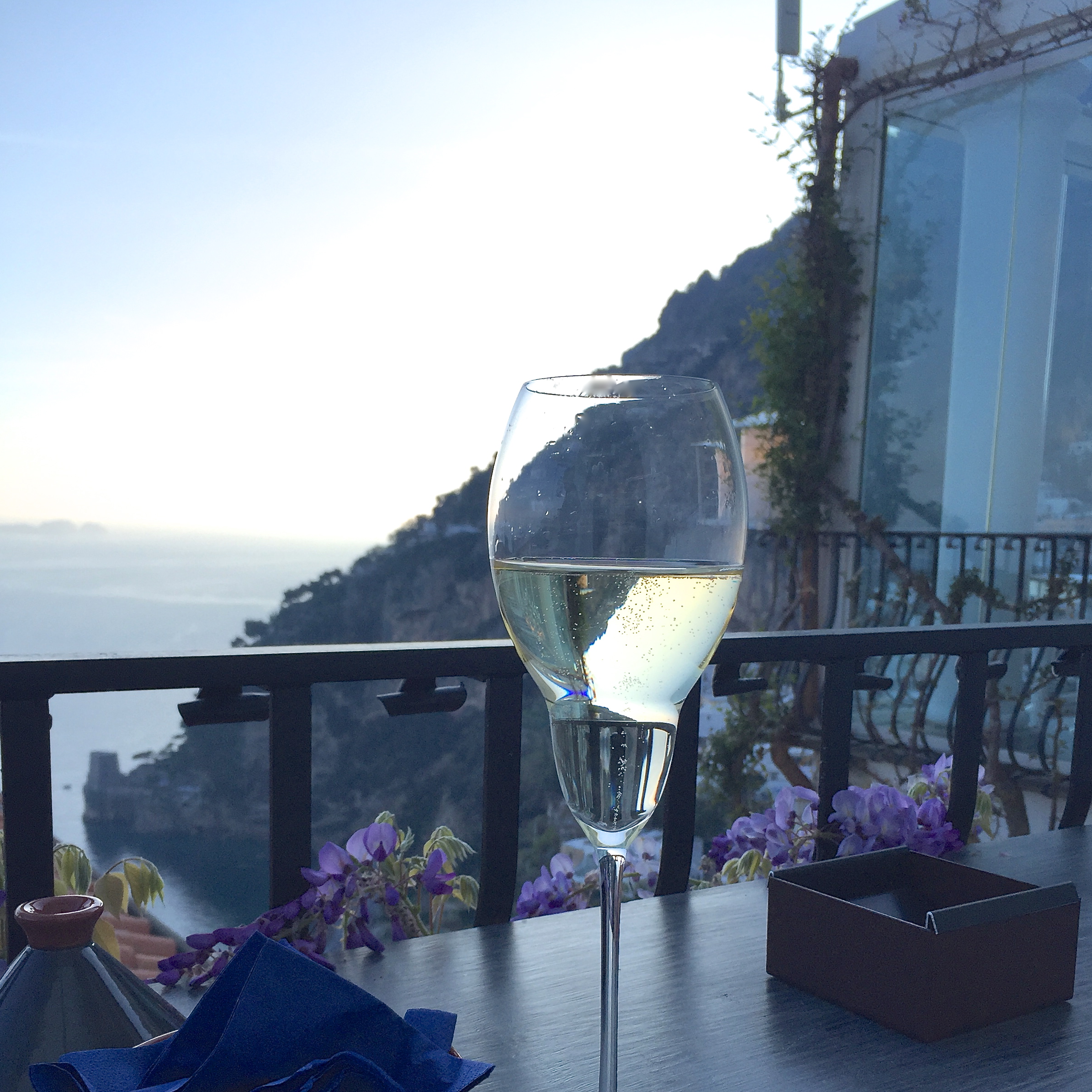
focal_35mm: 35
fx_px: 1249
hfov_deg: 47.2
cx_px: 549
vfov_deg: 46.4
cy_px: 732
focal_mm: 4.15
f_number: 2.2
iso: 32
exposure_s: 1/1163
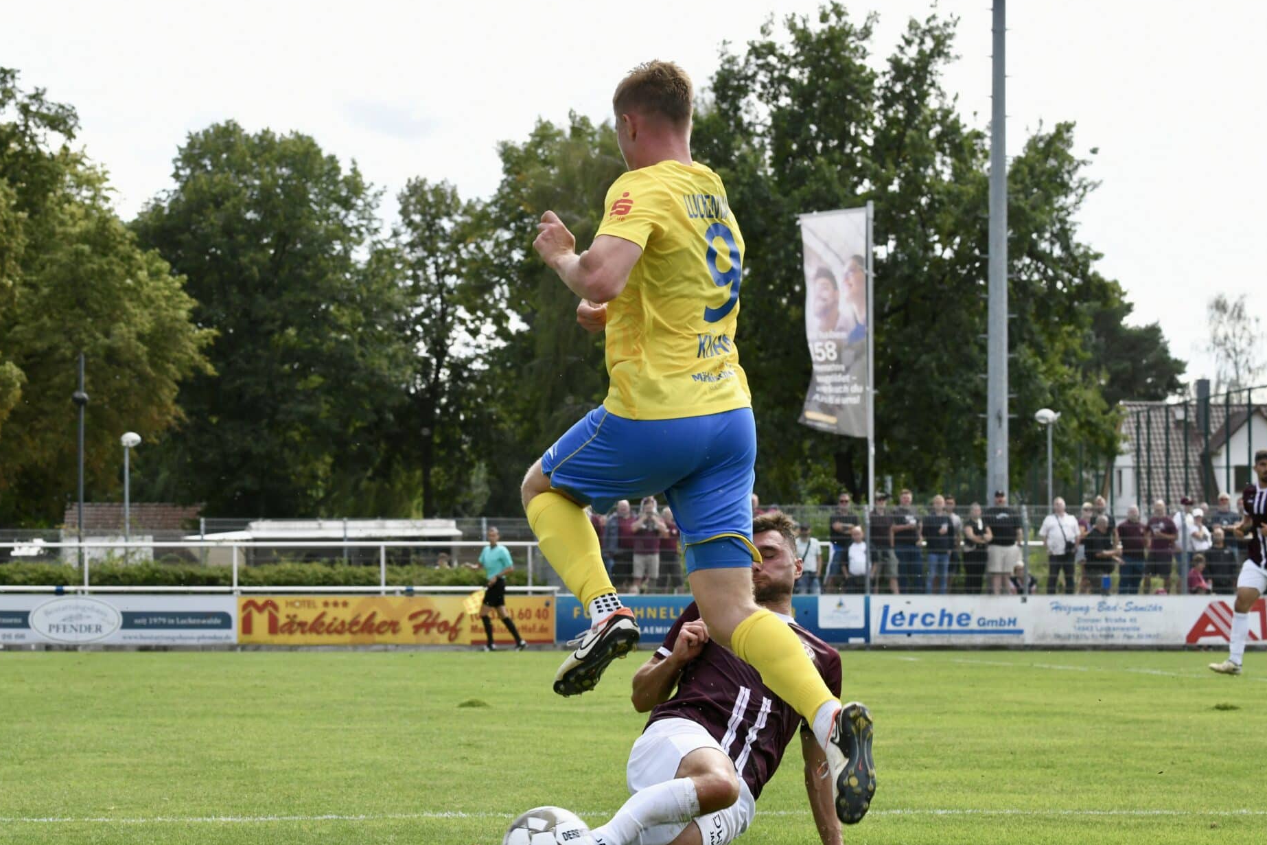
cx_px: 607
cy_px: 448
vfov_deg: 11.2
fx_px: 4294
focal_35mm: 122
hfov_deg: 16.8
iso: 2000
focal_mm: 110
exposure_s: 1/1600
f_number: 10
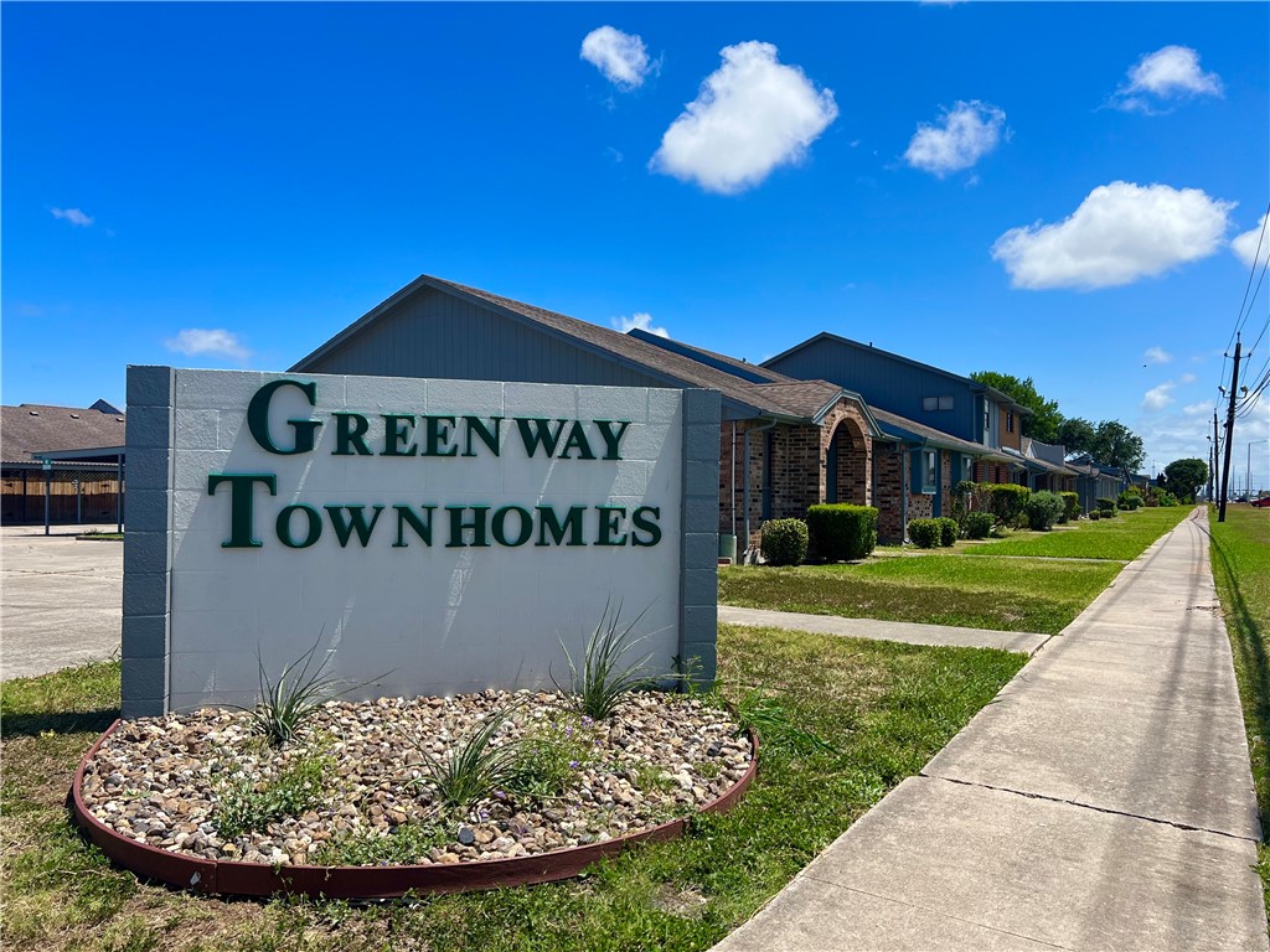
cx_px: 635
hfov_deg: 67.3
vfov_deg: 53.1
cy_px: 476
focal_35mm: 26
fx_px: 954
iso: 50
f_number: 1.5
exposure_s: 1/5319
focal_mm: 5.7
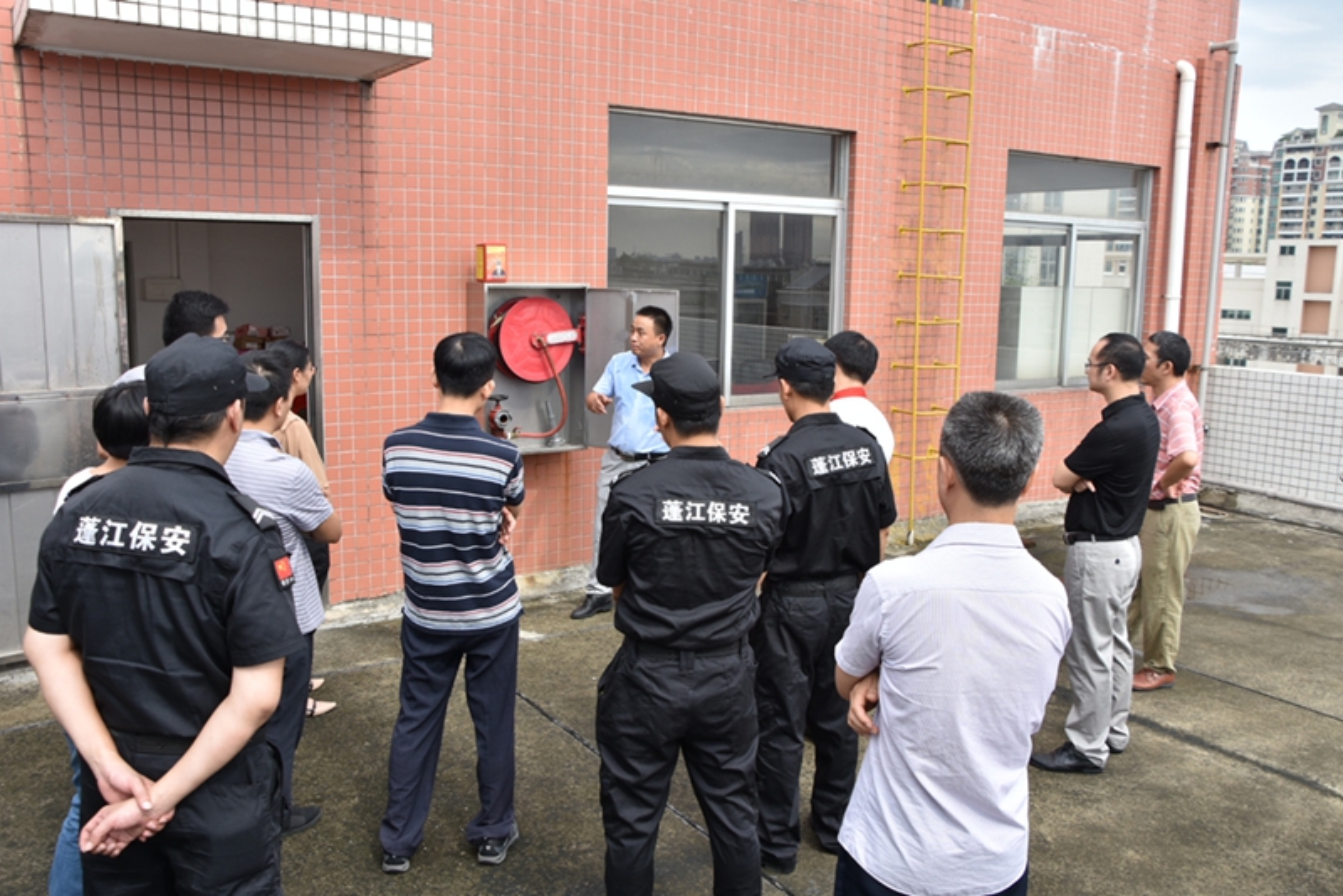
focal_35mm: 32
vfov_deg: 41.7
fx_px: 1175
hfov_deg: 59.5
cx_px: 672
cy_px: 448
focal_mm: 21
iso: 125
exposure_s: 1/200
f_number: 5.6
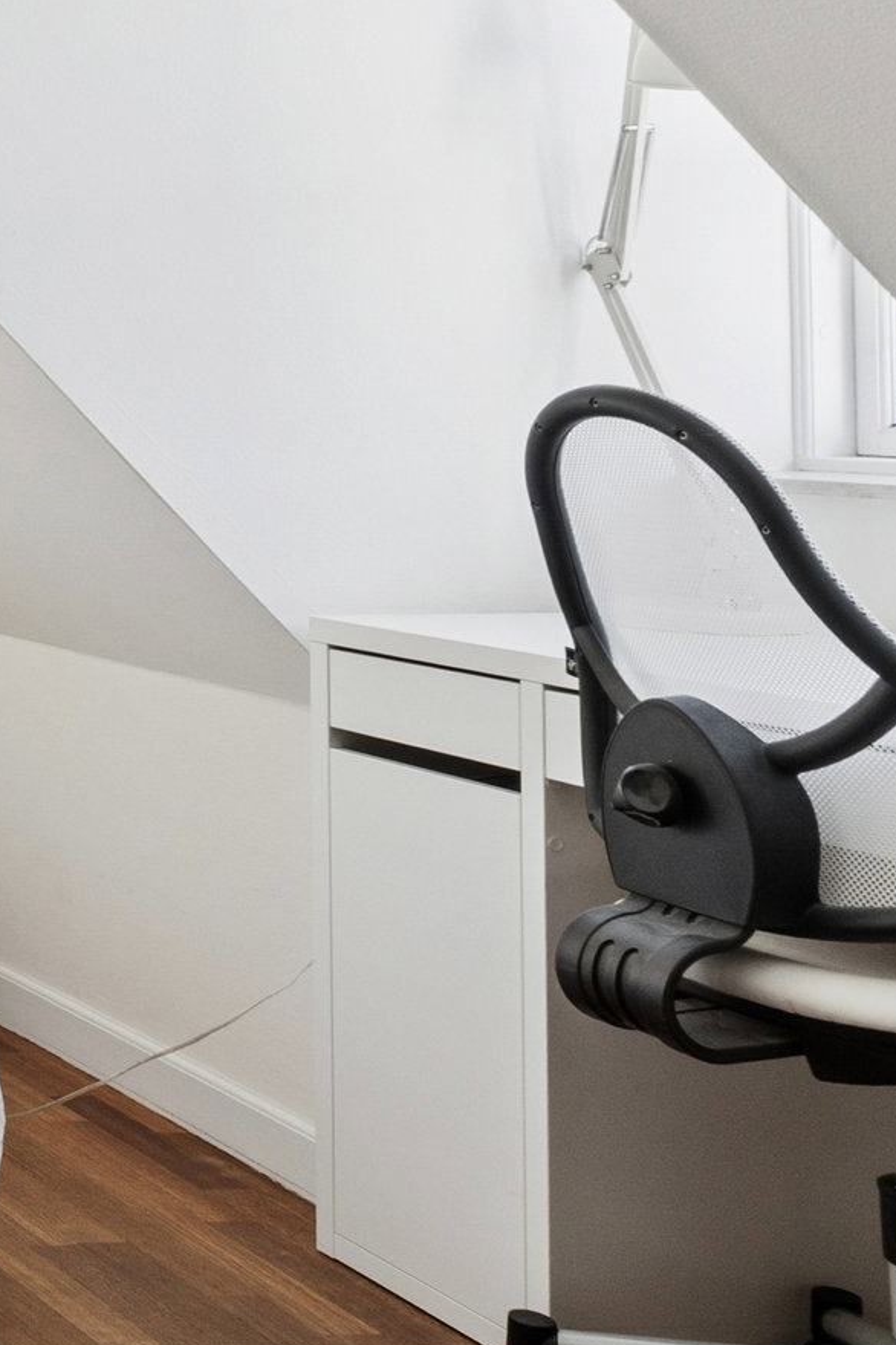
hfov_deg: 15.5
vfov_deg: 33.3
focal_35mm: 59
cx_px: -1118
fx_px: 2197
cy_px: 324
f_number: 8
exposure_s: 1/100
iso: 200
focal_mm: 11.5
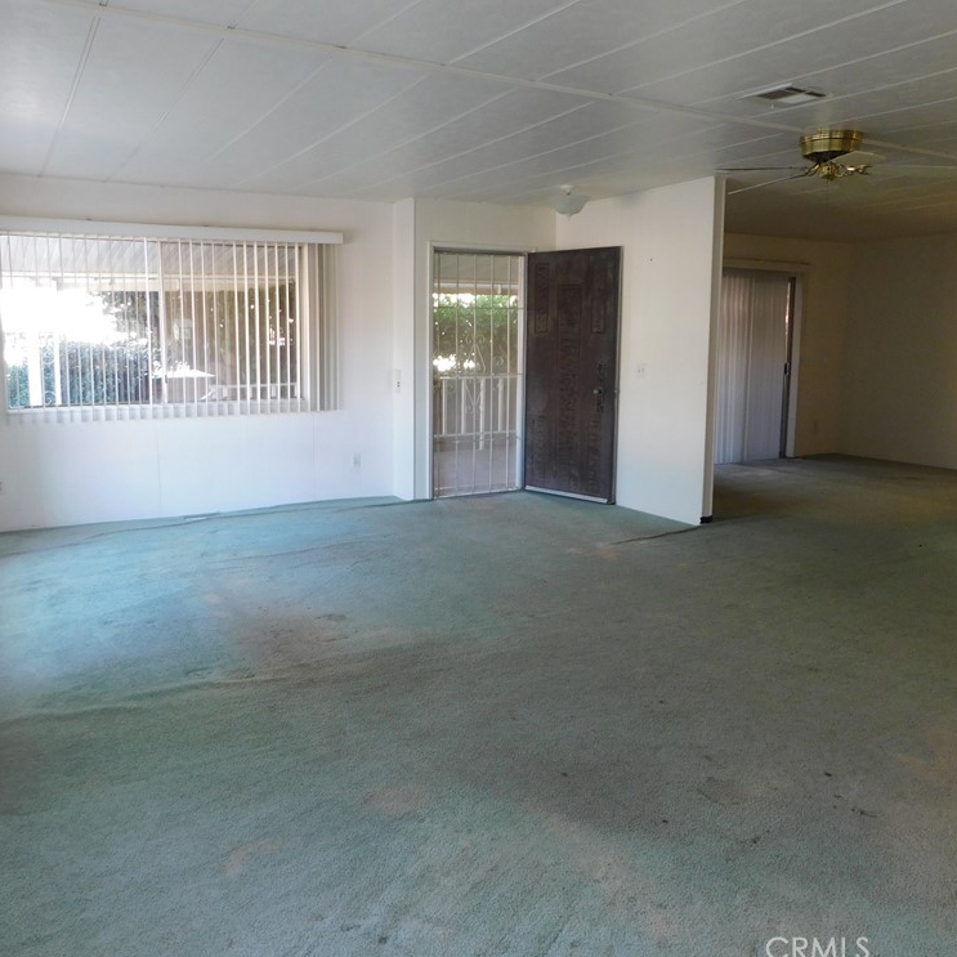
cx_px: 456
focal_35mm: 28
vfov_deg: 57.3
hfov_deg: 57.3
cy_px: 473
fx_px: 876
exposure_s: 1/30
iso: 160
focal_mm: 4
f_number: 3
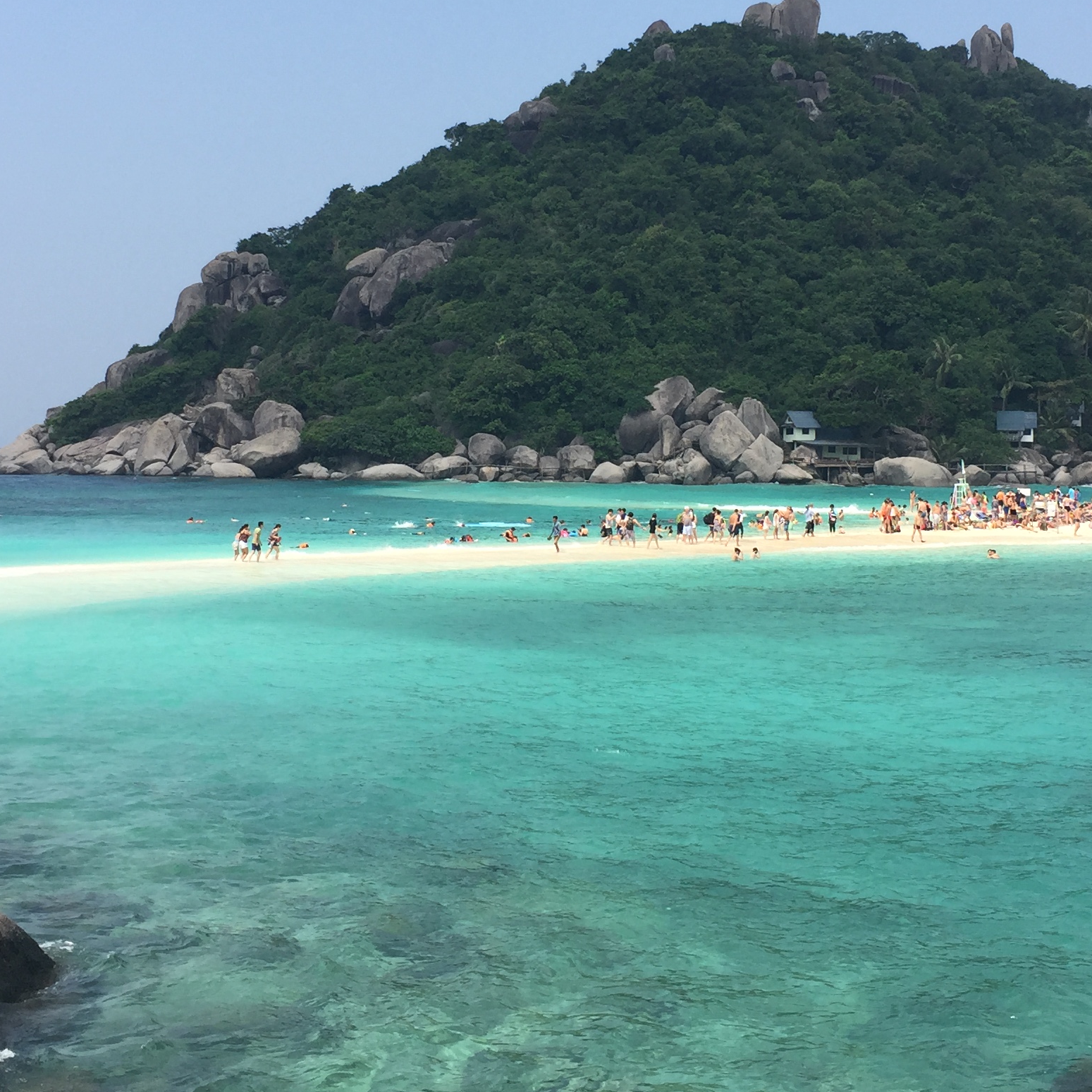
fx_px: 1927
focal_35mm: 54
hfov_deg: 31.6
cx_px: 582
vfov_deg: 31.4
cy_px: 379
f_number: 2.2
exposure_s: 1/1883
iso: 32
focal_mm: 4.15
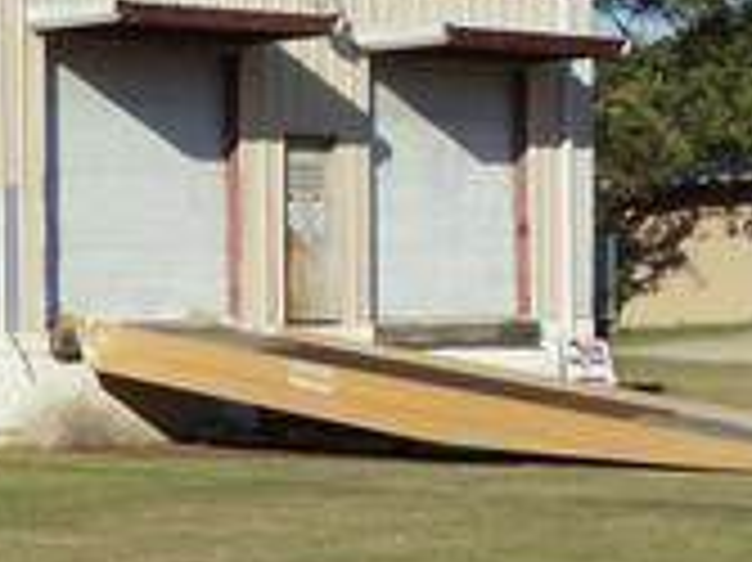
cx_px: -432
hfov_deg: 11.2
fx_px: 3669
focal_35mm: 169
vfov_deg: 8.8
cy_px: 261
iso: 80
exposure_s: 1/250
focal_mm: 6
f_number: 7.1
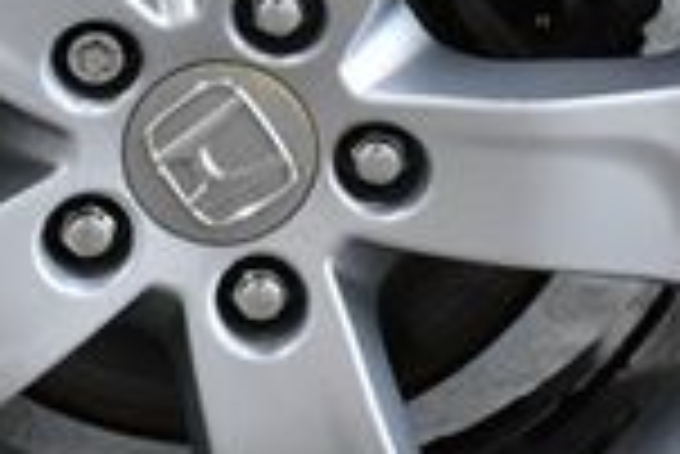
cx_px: 248
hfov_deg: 6.7
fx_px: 5767
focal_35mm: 305
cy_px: 99
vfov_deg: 4.5
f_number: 9
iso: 2500
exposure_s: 1/320
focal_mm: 48
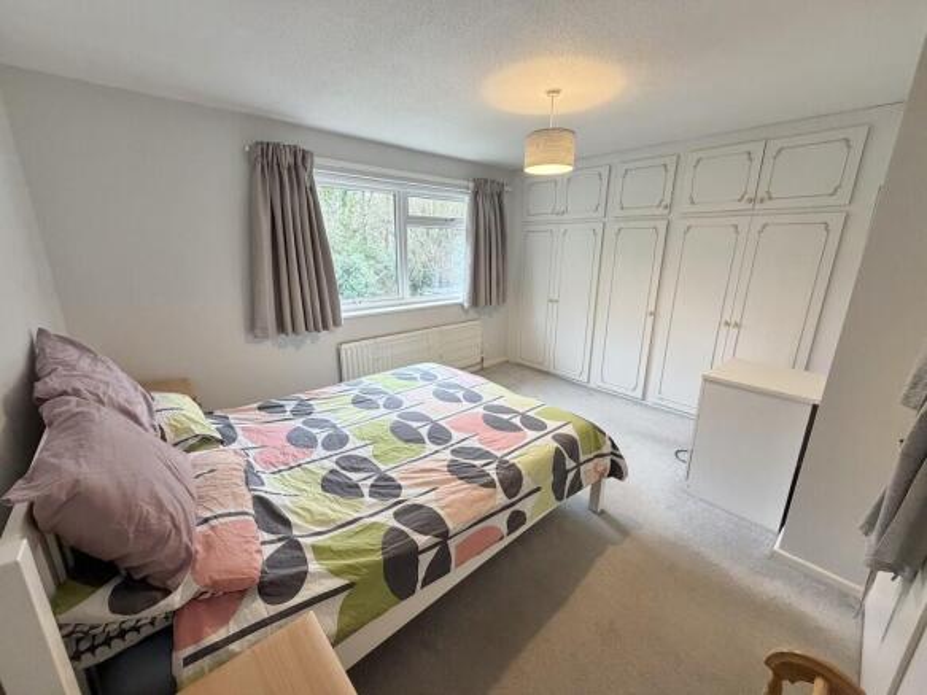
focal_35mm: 14
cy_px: 348
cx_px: 464
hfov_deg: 102.1
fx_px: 375
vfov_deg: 85.7
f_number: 2.2
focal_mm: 2.22
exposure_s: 1/91
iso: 320
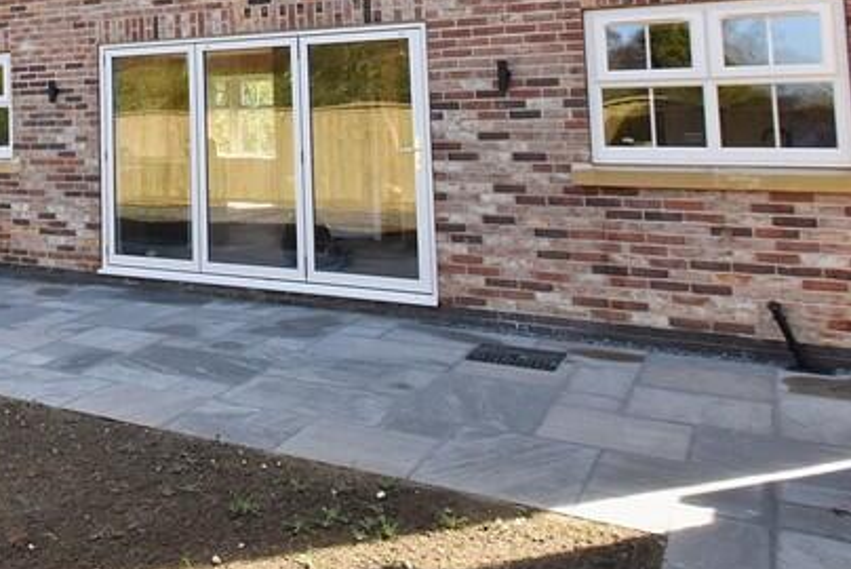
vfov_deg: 33.2
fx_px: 899
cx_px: 11
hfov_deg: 43.7
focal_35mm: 38
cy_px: 50
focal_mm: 10
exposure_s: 1/320
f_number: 9
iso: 800
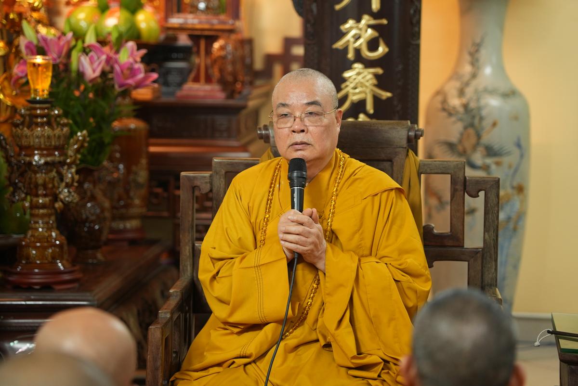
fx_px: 1687
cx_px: 289
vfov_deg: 13.1
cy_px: 193
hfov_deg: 19.4
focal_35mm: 105
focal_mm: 105
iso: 1600
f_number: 2.8
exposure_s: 1/100
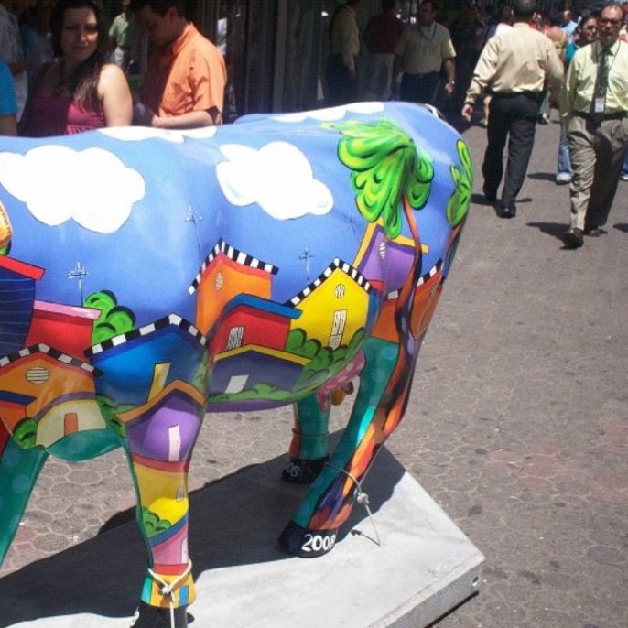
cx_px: 161
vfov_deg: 31.1
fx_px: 1129
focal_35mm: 55
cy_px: 314
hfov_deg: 30.6
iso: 100
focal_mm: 6
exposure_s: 1/458
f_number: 4.5
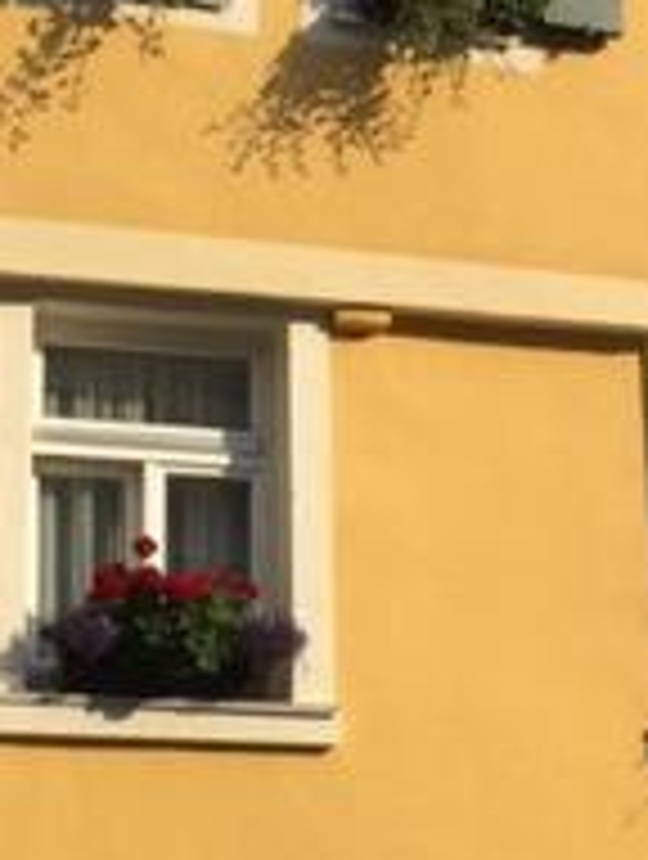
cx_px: 284
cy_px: 383
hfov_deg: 15.3
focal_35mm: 97
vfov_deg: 20.2
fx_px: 2413
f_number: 2.2
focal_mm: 4.15
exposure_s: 1/2083
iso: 32
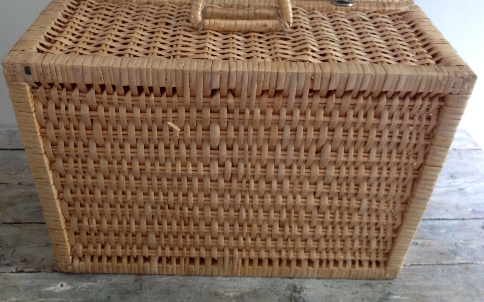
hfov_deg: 51.5
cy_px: 148
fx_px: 501
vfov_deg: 33.6
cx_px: 242
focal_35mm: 38
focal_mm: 4.28
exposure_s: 1/15
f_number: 2.4
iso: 250
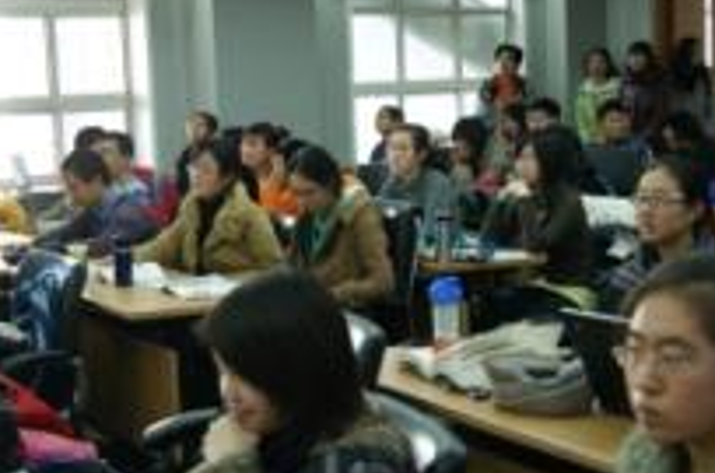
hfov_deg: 30.5
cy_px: 224
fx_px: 1308
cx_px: 410
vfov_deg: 20.5
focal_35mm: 66
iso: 200
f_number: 3.5
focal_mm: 20
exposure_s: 1/20
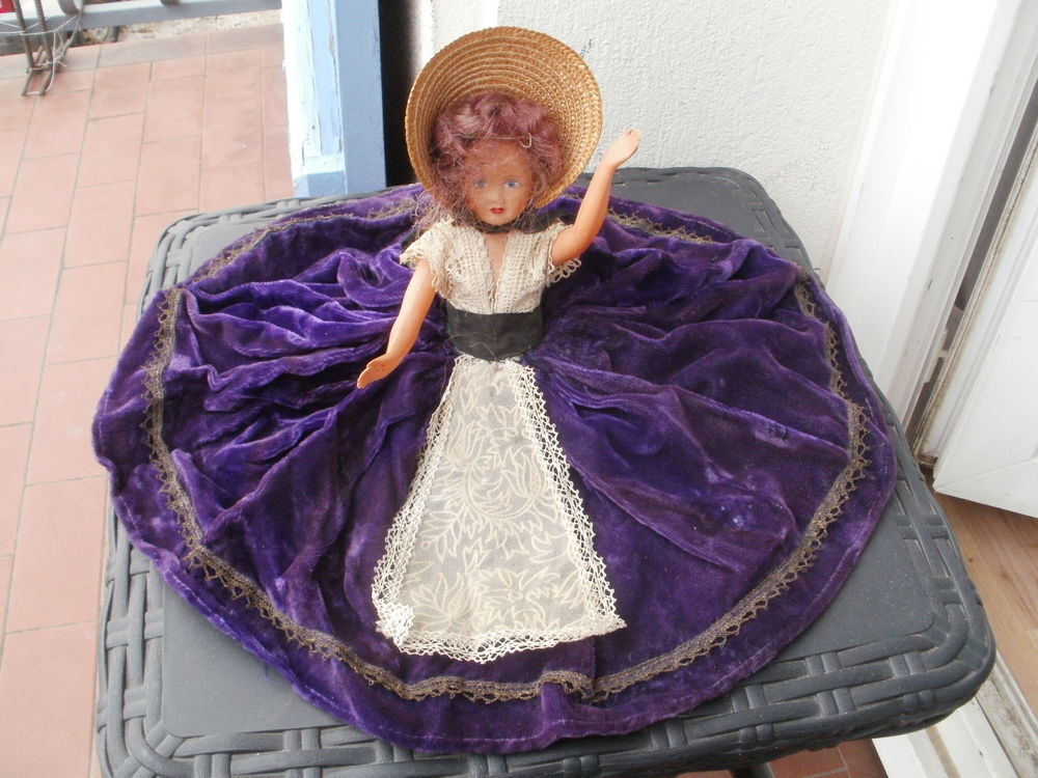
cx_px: 519
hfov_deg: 51.4
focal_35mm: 36
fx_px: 1080
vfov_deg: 39.7
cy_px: 389
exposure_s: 1/80
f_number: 5.6
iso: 400
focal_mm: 6.3
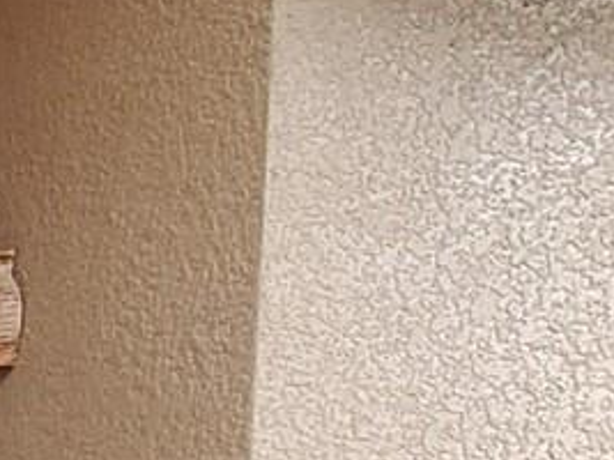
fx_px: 1383
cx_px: -614
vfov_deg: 17.8
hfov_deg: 17.7
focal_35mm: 78
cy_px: 577
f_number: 2.2
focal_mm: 1.13
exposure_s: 1/60
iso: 64
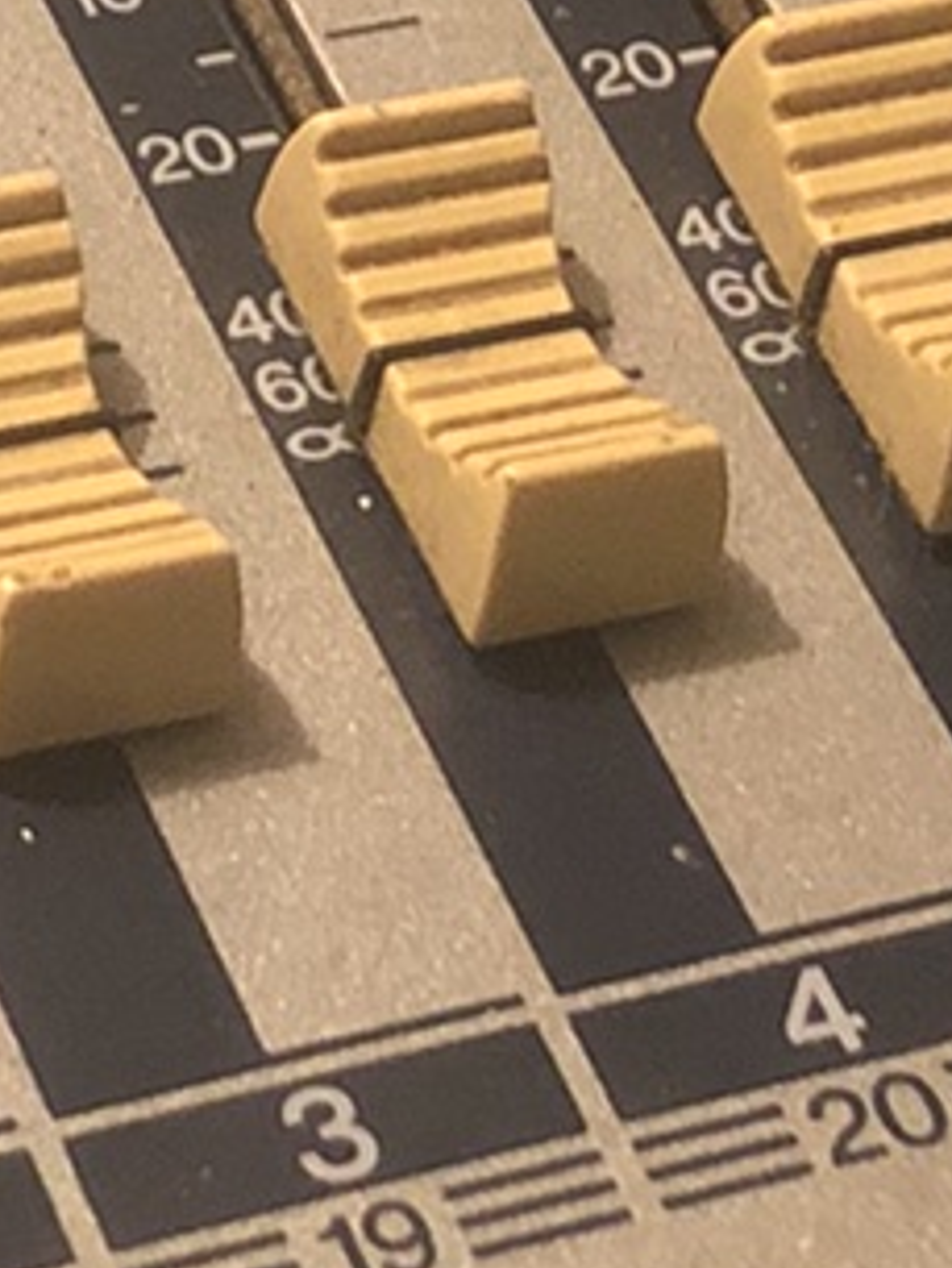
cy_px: 395
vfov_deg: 10.5
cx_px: 183
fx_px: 6889
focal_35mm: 188
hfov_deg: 7.9
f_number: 1.8
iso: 80
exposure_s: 1/6
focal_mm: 3.99
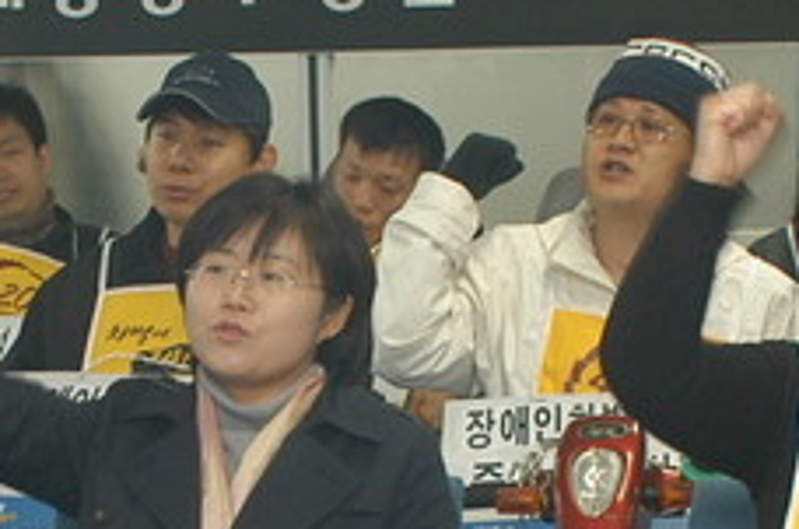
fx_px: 3920
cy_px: 617
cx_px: 186
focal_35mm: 177
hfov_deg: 11.6
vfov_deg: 7.7
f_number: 4.5
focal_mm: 28
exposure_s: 1/50
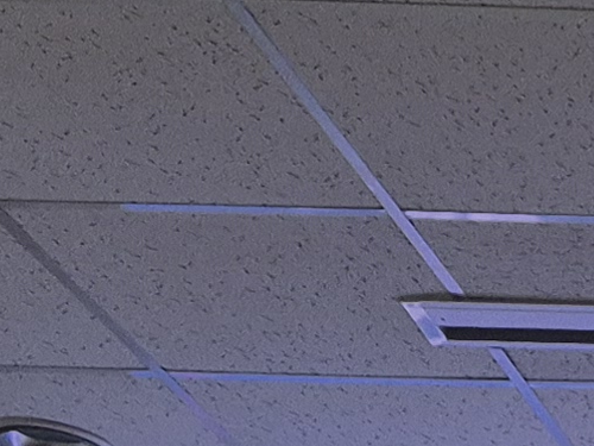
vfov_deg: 6.8
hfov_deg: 9.3
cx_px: 1574
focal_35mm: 184
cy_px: 1601
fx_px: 3157
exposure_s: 1/120
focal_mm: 5.4
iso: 125
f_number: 1.8
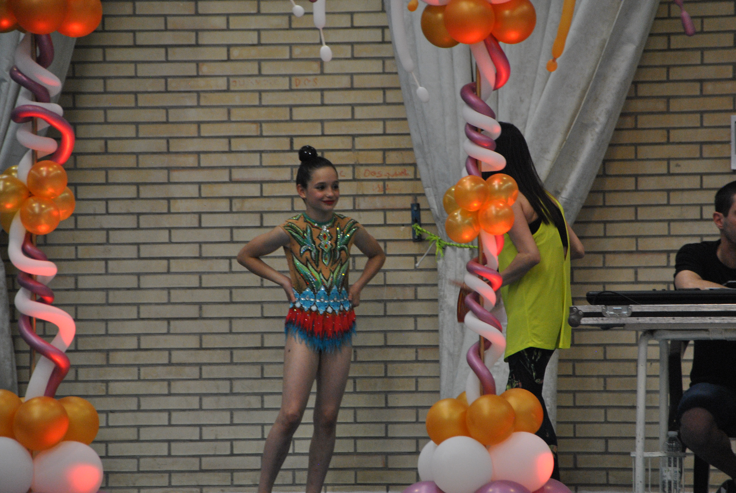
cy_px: 246
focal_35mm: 300
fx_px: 6141
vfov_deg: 4.6
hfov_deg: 6.9
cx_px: 368
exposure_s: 1/125
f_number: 6.3
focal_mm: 200
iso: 800
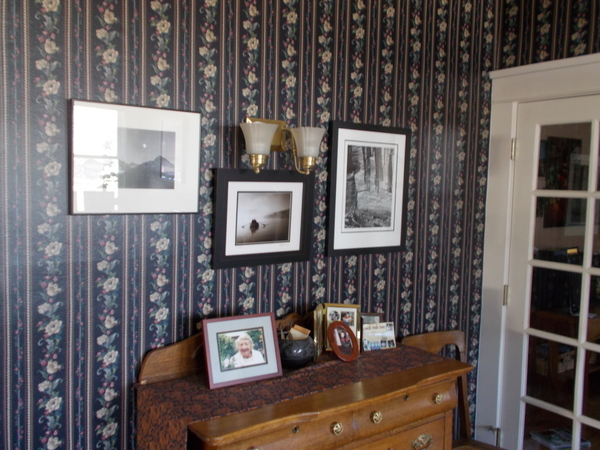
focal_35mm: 34
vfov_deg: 41.8
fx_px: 589
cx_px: 300
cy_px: 225
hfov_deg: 54.0
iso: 200
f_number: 3.6
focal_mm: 6
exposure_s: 1/3
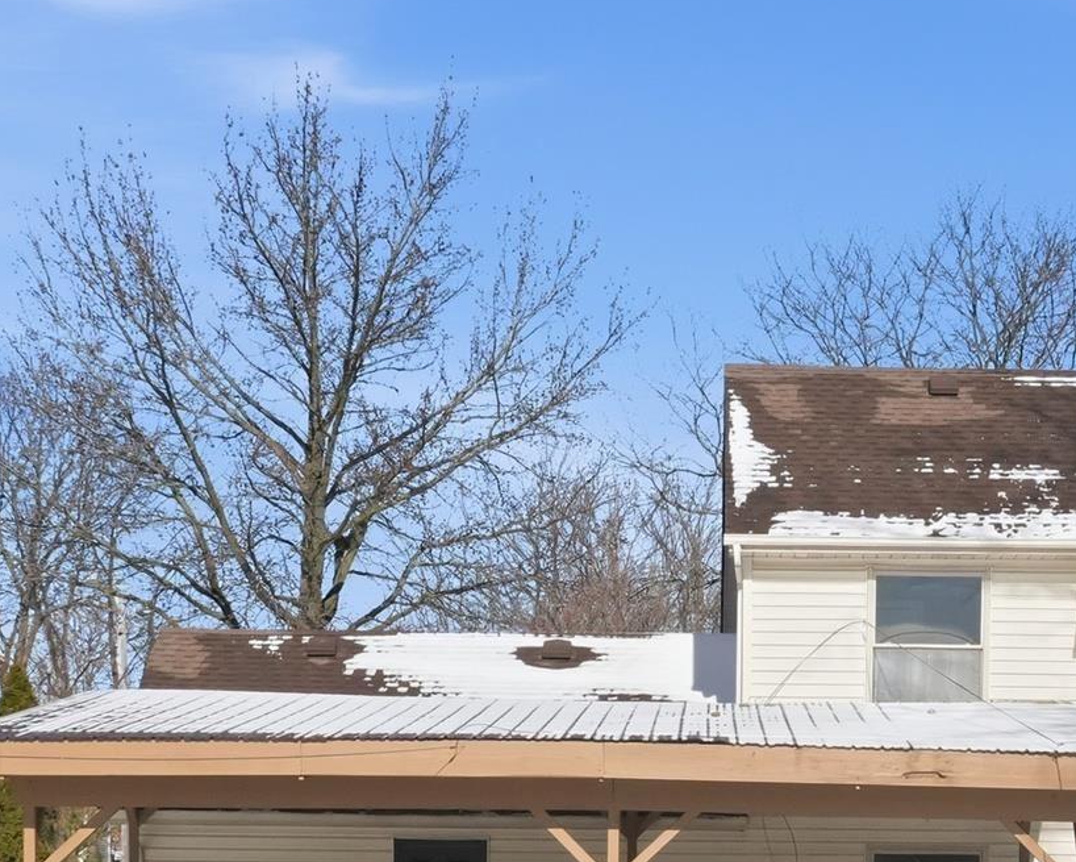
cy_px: 719
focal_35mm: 86
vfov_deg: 17.7
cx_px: 714
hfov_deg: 22.1
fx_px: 2740
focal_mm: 20
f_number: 7.1
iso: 800
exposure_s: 1/4000
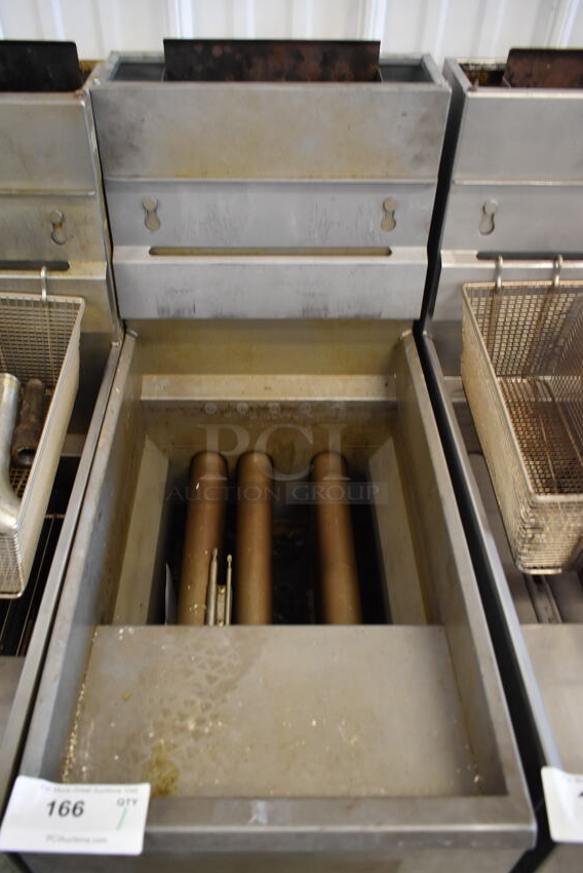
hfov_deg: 45.0
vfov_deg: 63.6
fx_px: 703
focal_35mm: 29
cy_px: 450
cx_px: 274
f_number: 4
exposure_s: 1/60
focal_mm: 18
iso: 1400
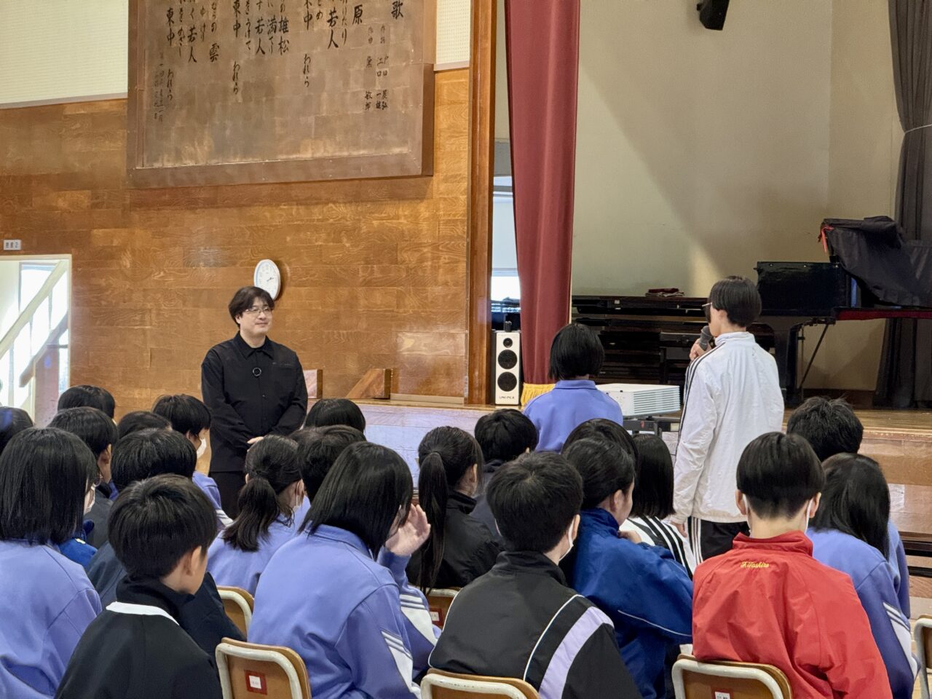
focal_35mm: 120
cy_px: 350
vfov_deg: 12.3
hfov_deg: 16.4
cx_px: 466
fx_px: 3231
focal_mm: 15.66
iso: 800
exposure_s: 1/33
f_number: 2.8
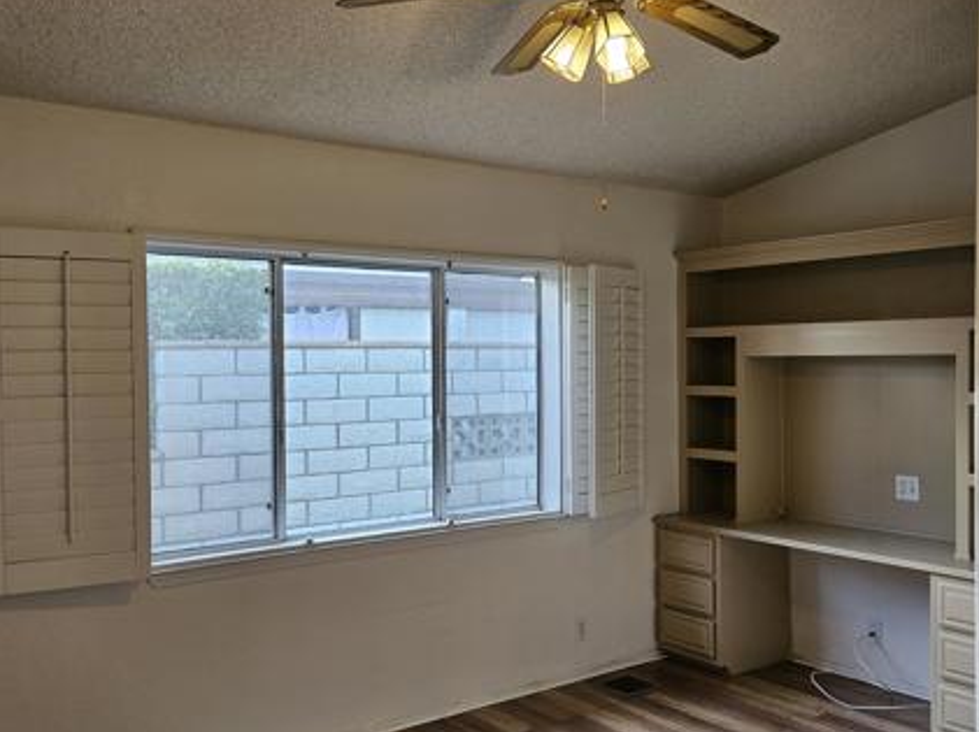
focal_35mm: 35
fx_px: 989
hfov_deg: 52.6
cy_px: 381
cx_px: 519
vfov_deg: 40.6
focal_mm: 5.4
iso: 80
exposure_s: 1/120
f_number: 1.8
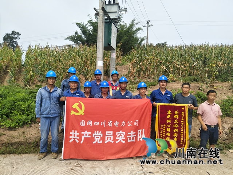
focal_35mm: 26
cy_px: 88
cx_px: 116
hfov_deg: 67.3
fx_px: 175
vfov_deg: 53.1
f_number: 2
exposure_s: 1/1231
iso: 64
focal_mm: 3.88
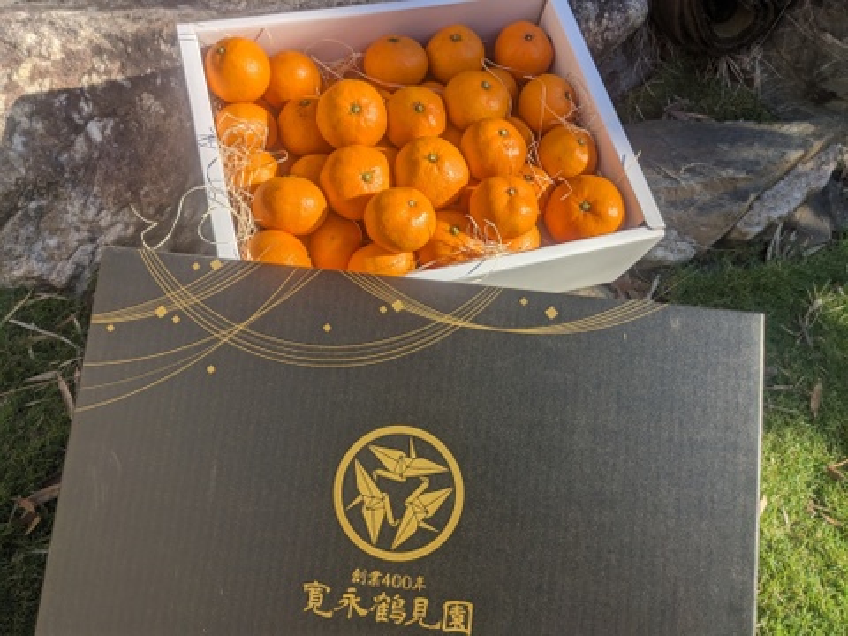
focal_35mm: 27
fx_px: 661
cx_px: 424
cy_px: 318
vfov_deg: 51.4
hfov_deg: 65.3
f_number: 1.73
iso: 57
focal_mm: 4.38
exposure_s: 1/5848
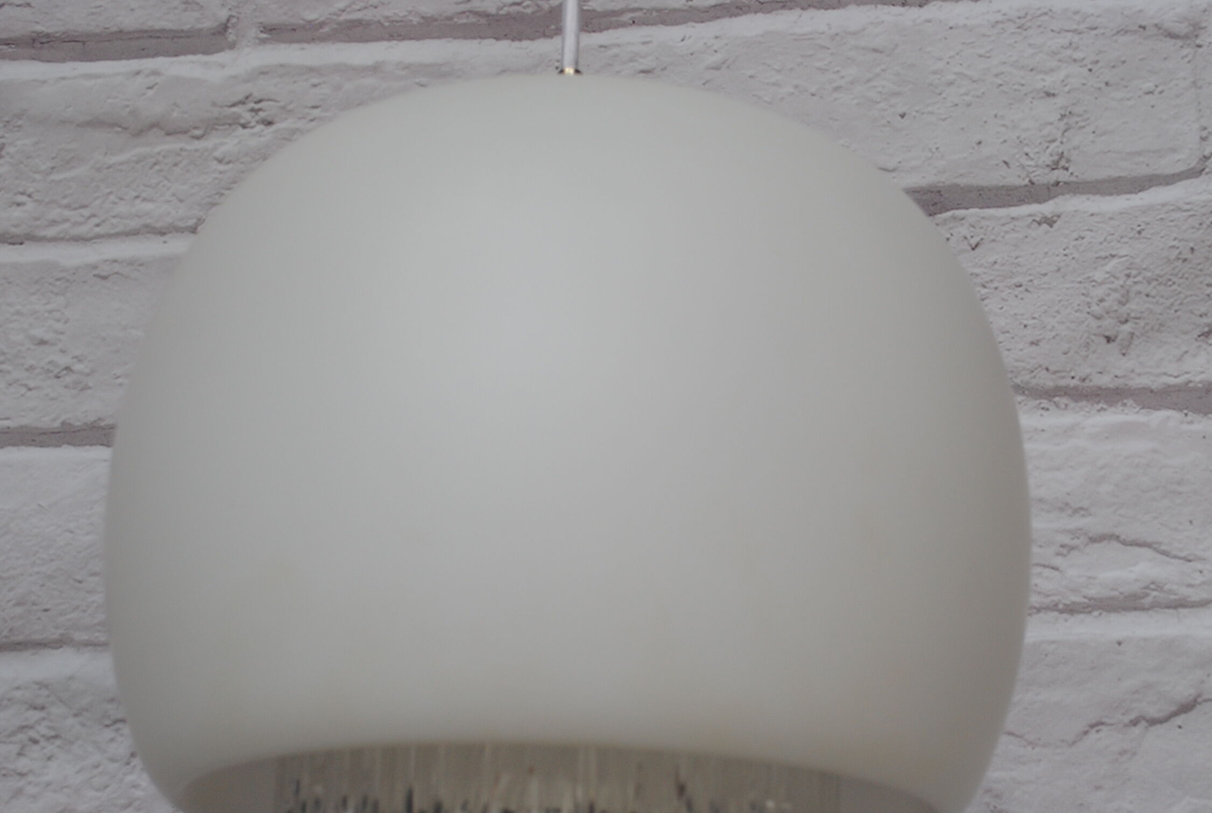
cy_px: 523
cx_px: 677
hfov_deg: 34.4
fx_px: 1957
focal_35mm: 58
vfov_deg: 23.4
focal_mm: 30
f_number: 5.6
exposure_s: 1/125
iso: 180
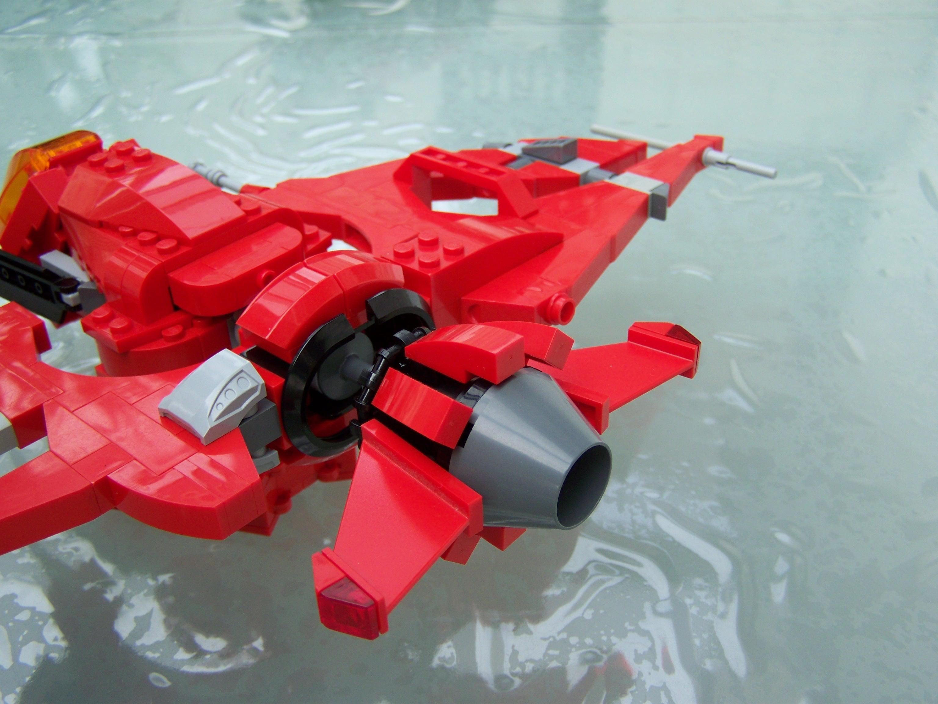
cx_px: 469
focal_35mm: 38
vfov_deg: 37.7
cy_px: 352
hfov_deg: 49.0
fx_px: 1030
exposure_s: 1/200
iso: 64
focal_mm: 6.3
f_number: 2.8
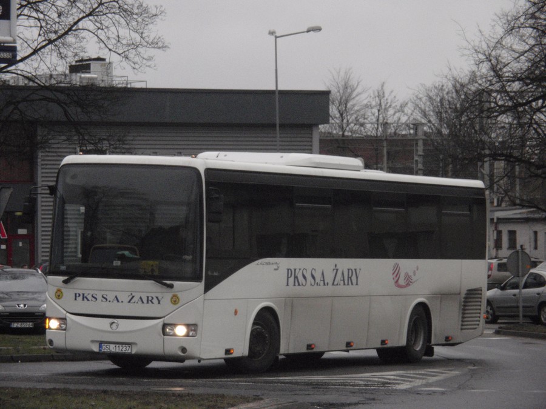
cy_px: 204
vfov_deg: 8.4
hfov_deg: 11.2
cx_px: 273
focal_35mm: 176
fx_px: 2776
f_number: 5.7
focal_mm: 31.58
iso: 800
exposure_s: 1/500
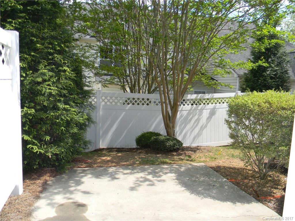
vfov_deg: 49.7
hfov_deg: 63.4
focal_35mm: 28
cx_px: 148
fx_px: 239
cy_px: 110
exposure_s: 1/554
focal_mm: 5
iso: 112
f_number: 3.5
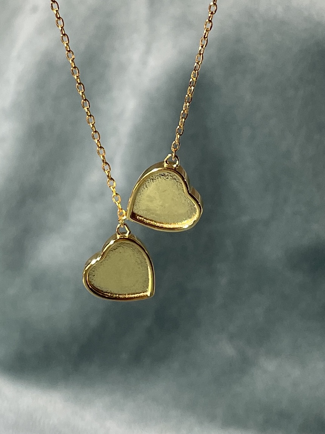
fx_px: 326
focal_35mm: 26
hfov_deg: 53.0
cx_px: 162
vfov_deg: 67.3
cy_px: 217
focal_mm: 4.2
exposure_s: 1/100
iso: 80
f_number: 1.6
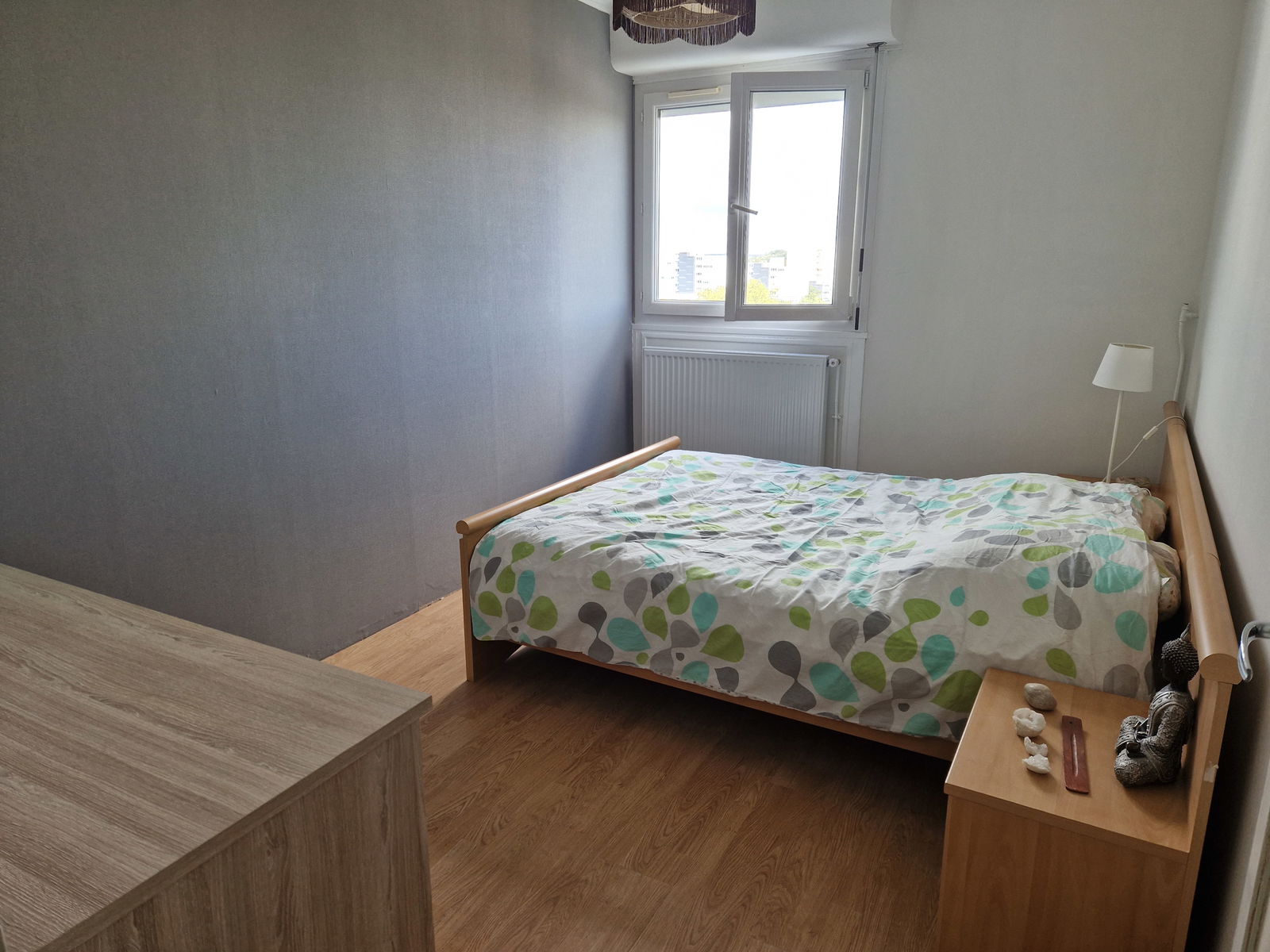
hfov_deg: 73.9
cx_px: 635
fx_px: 844
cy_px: 476
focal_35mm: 23
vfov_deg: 58.9
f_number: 1.8
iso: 100
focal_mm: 5.4
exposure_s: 1/180
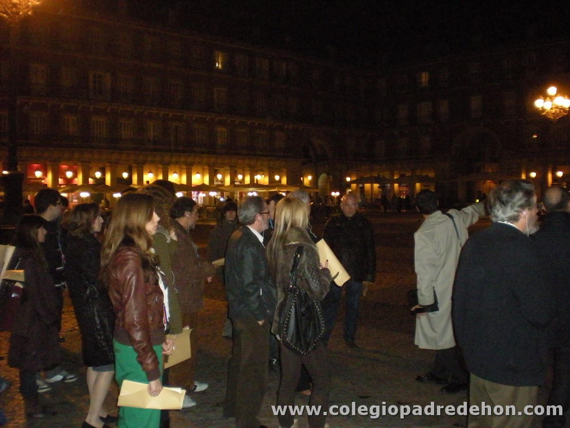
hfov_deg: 49.0
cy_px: 214
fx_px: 626
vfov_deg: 37.7
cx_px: 285
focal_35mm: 38
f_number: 3.1
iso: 800
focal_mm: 6.3
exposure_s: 1/60
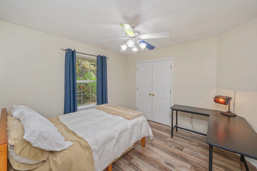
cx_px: 128
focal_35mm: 14
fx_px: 100
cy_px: 86
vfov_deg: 81.1
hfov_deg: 104.3
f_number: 9
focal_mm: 14
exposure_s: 1/30
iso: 200
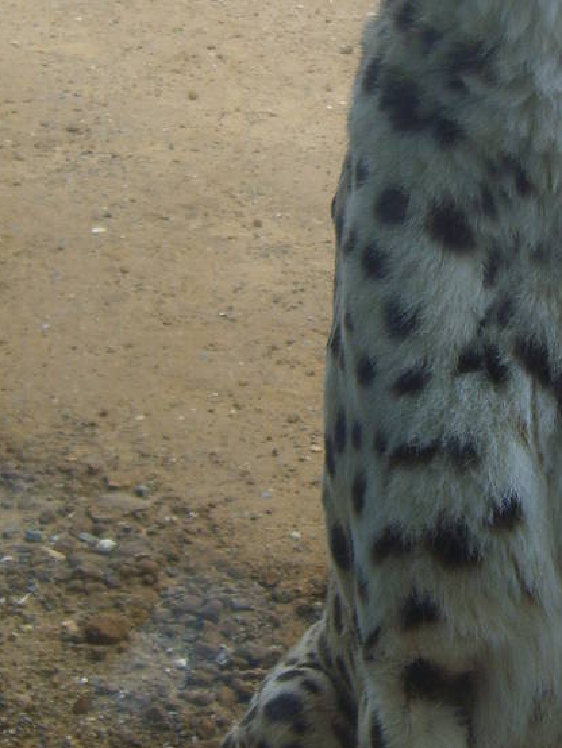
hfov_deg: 14.5
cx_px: 477
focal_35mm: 101
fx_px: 2185
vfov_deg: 19.3
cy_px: 173
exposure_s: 1/350
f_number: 2.8
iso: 50
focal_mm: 7.4
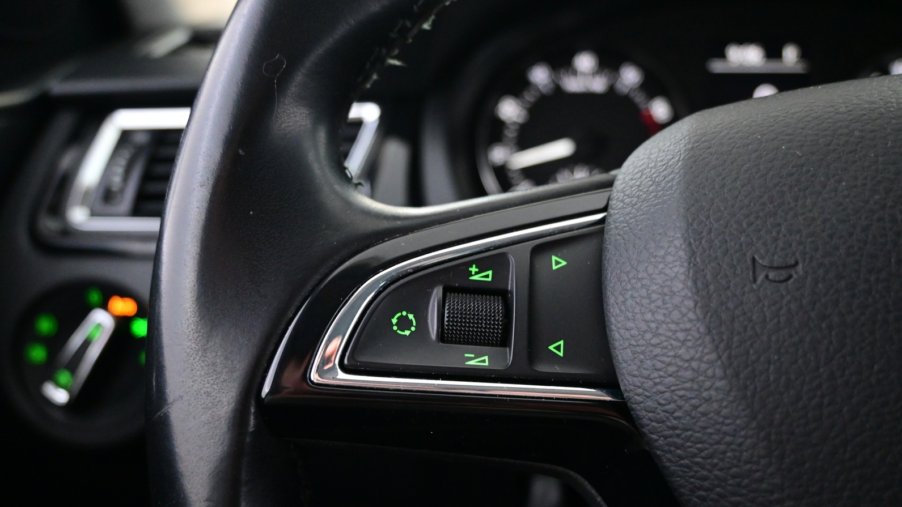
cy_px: 297
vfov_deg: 36.6
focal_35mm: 32
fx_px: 765
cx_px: 455
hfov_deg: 61.0
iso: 4000
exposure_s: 1/30
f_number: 3.8
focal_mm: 20
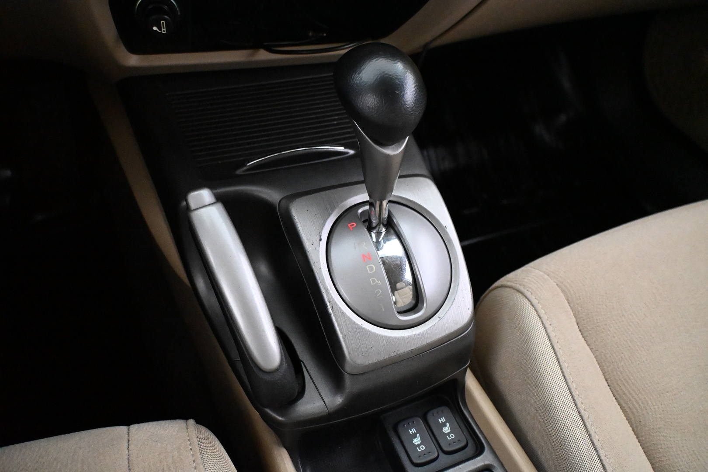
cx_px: 354
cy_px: 236
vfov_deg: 42.6
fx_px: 605
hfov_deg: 60.7
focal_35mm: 31
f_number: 3.8
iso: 9000
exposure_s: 1/60
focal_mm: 20.5
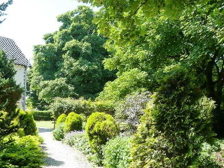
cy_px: 96
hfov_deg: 48.6
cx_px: 62
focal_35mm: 37
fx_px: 239
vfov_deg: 38.5
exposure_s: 1/125
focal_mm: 4.1
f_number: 4
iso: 125
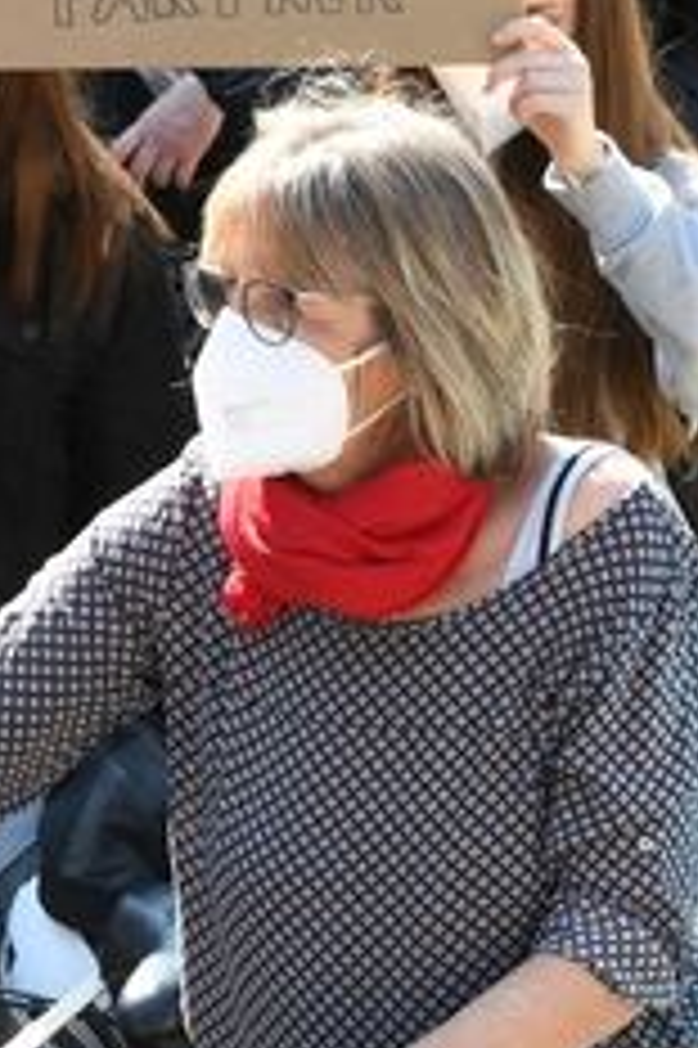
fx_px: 10514
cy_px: 409
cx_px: -115
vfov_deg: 5.7
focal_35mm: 361
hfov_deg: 3.8
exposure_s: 1/125
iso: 200
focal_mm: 70
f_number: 6.3
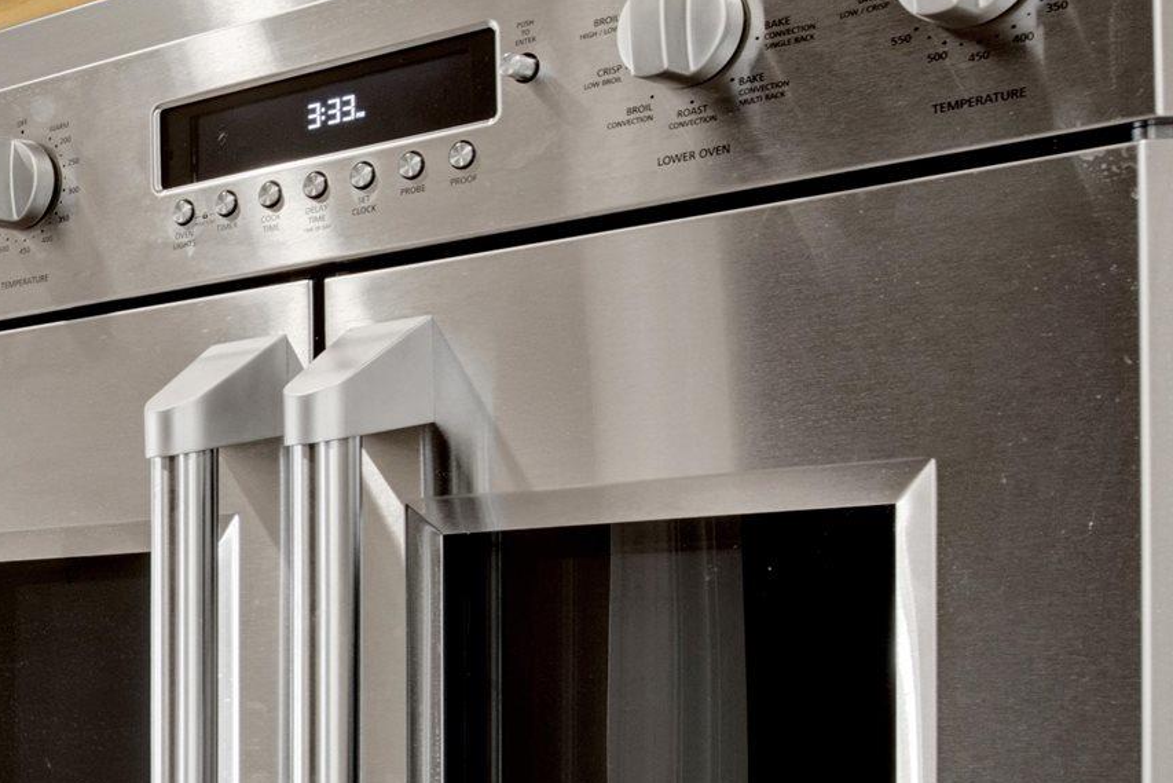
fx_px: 2346
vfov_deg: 18.7
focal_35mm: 72
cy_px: 678
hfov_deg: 22.5
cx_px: -630
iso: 200
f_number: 11
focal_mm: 20
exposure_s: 1/4
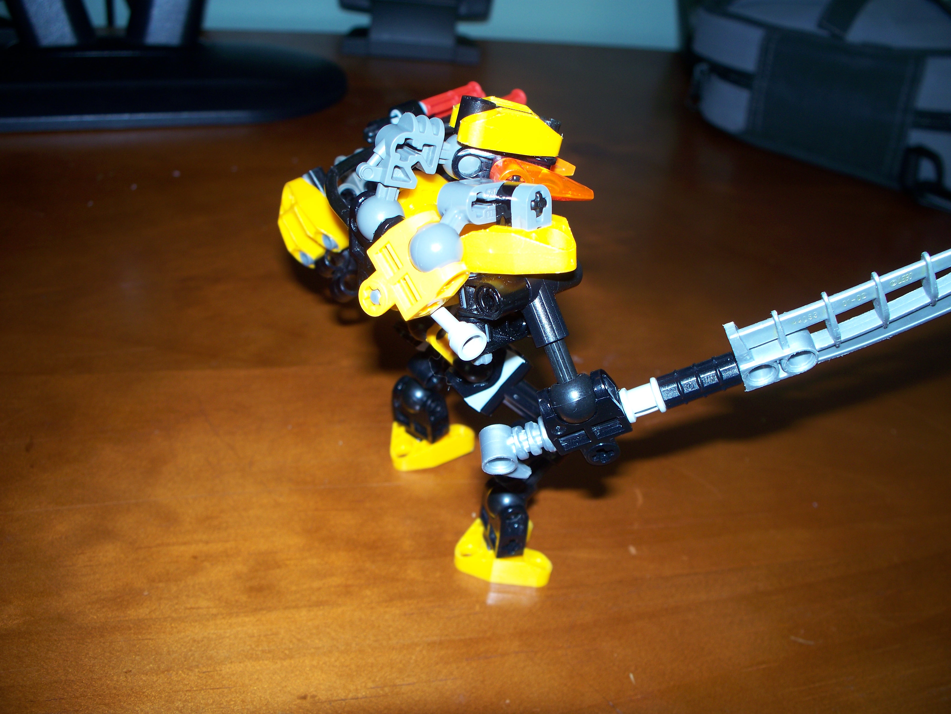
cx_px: 476
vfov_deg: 39.7
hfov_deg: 51.4
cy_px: 357
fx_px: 989
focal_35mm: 36
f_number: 2.8
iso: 64
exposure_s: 1/60
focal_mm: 7.54
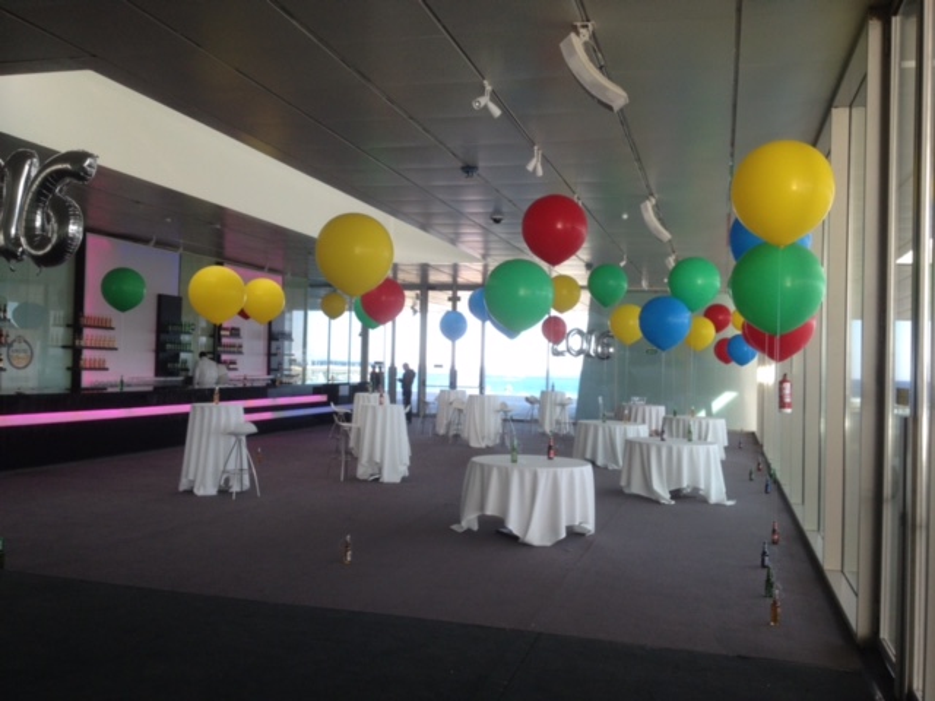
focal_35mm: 35
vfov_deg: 40.7
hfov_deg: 52.6
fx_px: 945
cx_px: 468
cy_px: 350
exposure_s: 1/120
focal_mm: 4.28
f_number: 2.4
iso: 64
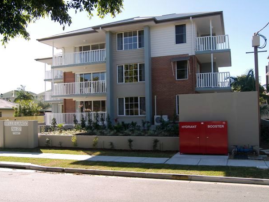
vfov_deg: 41.8
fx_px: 264
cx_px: 138
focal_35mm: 34
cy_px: 106
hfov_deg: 53.9
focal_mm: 6.7
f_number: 3.2
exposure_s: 1/320
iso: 50
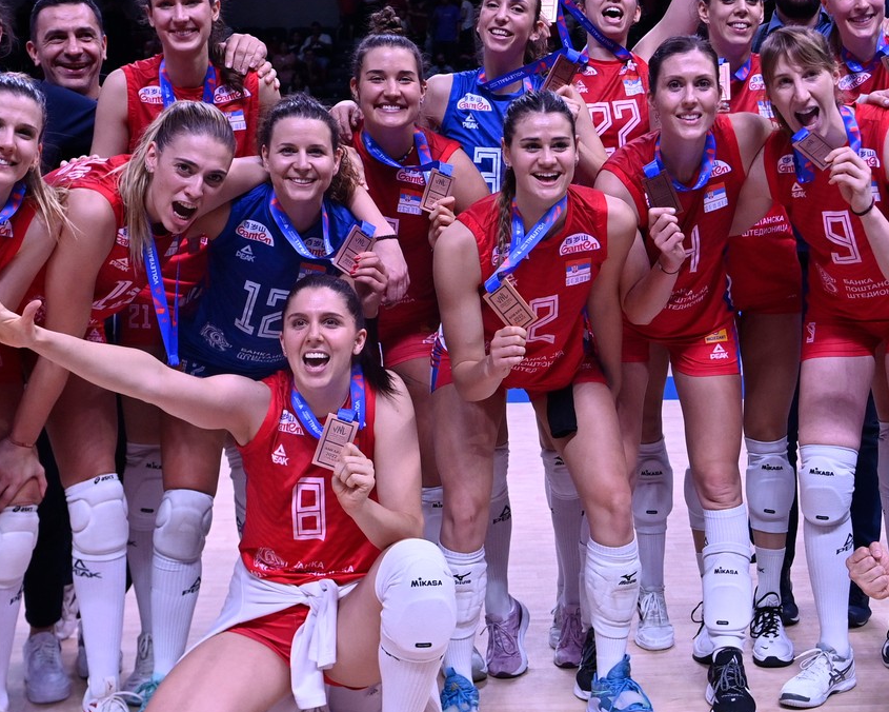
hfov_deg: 32.2
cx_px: 607
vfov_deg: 26.1
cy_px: 263
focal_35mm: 58
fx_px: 1526
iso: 2500
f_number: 4
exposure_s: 1/800
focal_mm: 29
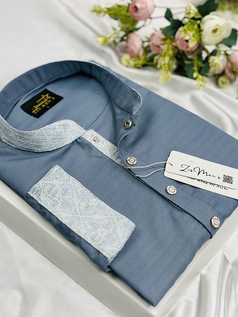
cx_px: 119
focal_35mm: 48
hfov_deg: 30.3
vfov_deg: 39.6
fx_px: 440
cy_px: 158
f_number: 1.78
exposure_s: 1/172
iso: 64
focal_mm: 6.86
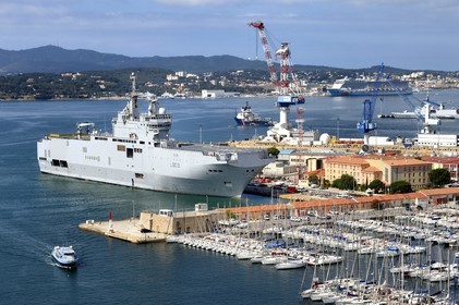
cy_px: 152
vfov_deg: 16.0
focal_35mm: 85
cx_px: 230
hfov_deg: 23.9
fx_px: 1083
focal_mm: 85
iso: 200
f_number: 16
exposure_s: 1/250
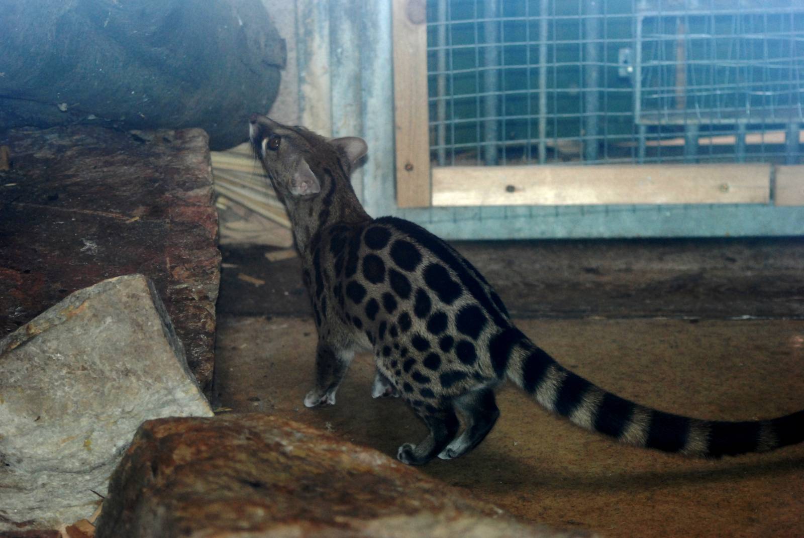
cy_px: 269
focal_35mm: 142
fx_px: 3186
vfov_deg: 9.7
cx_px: 402
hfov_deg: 14.4
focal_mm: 95
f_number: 4.2
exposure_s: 1/160
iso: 1000
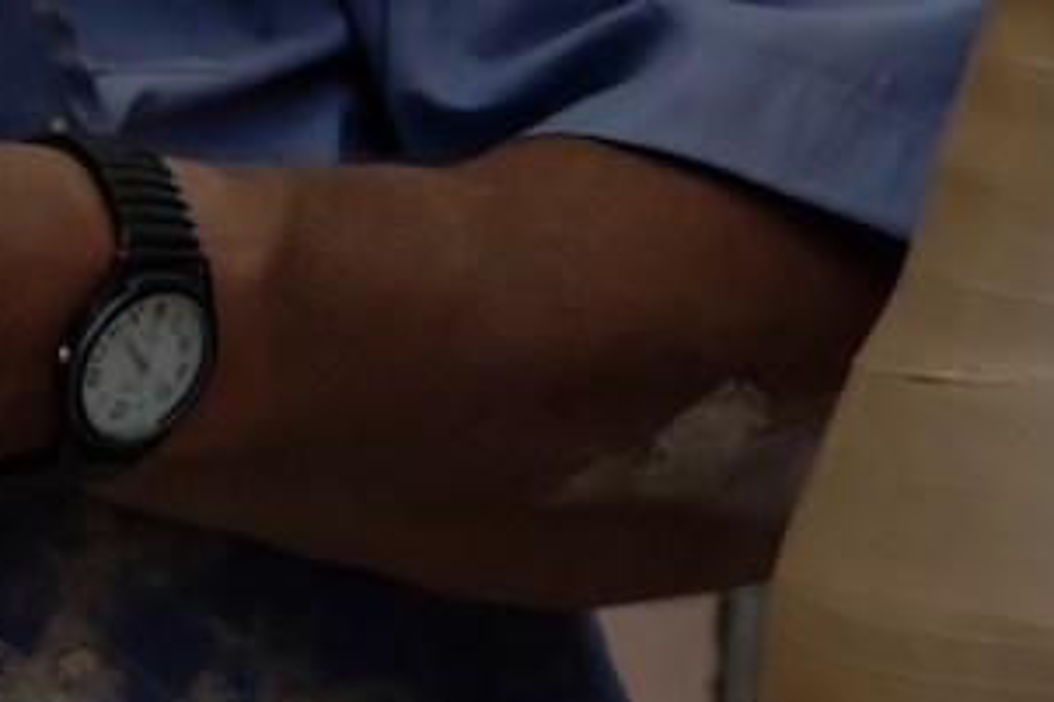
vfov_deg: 1.4
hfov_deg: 2.2
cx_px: -862
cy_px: -726
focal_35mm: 953
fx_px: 27885
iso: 1000
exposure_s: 1/400
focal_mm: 80
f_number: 10
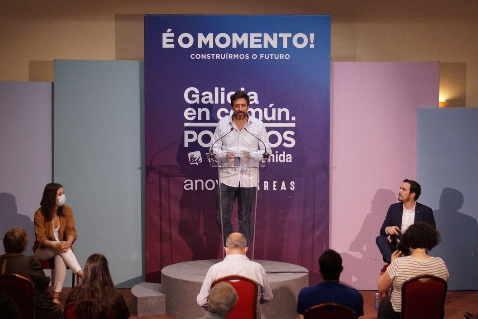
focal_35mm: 112
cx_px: 239
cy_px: 160
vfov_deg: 12.2
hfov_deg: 18.2
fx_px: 1493
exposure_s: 1/125
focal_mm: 75
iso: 1600
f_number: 4.5
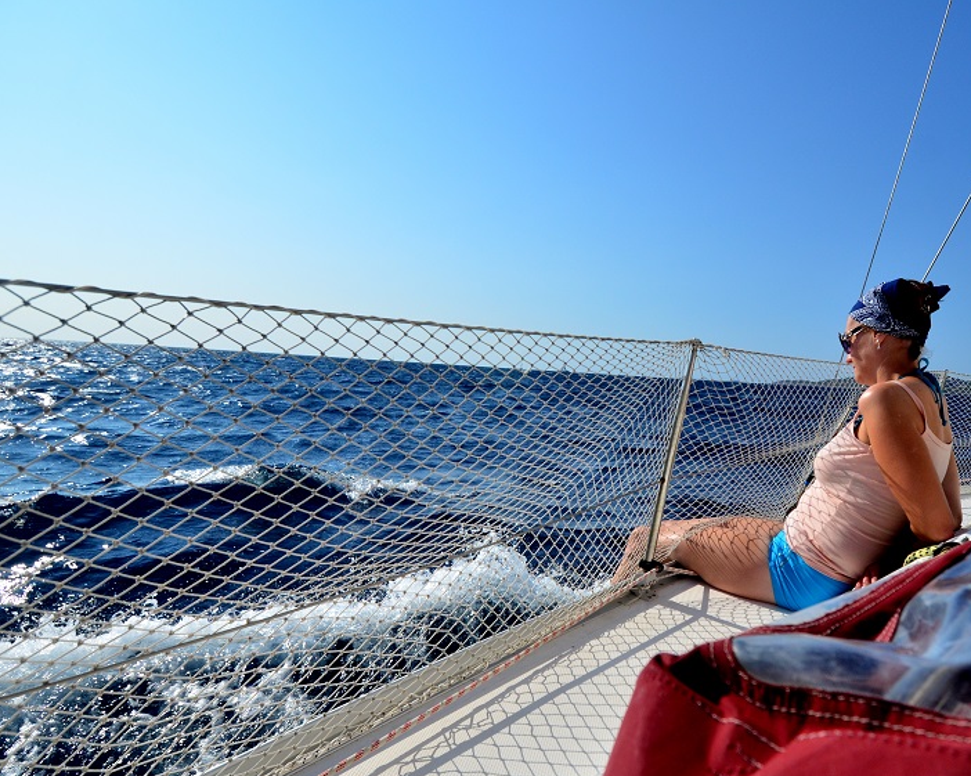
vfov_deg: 58.4
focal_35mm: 24
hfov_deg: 69.0
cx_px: 619
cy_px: 452
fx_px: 689
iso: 400
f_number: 5.6
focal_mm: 12
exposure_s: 1/3200
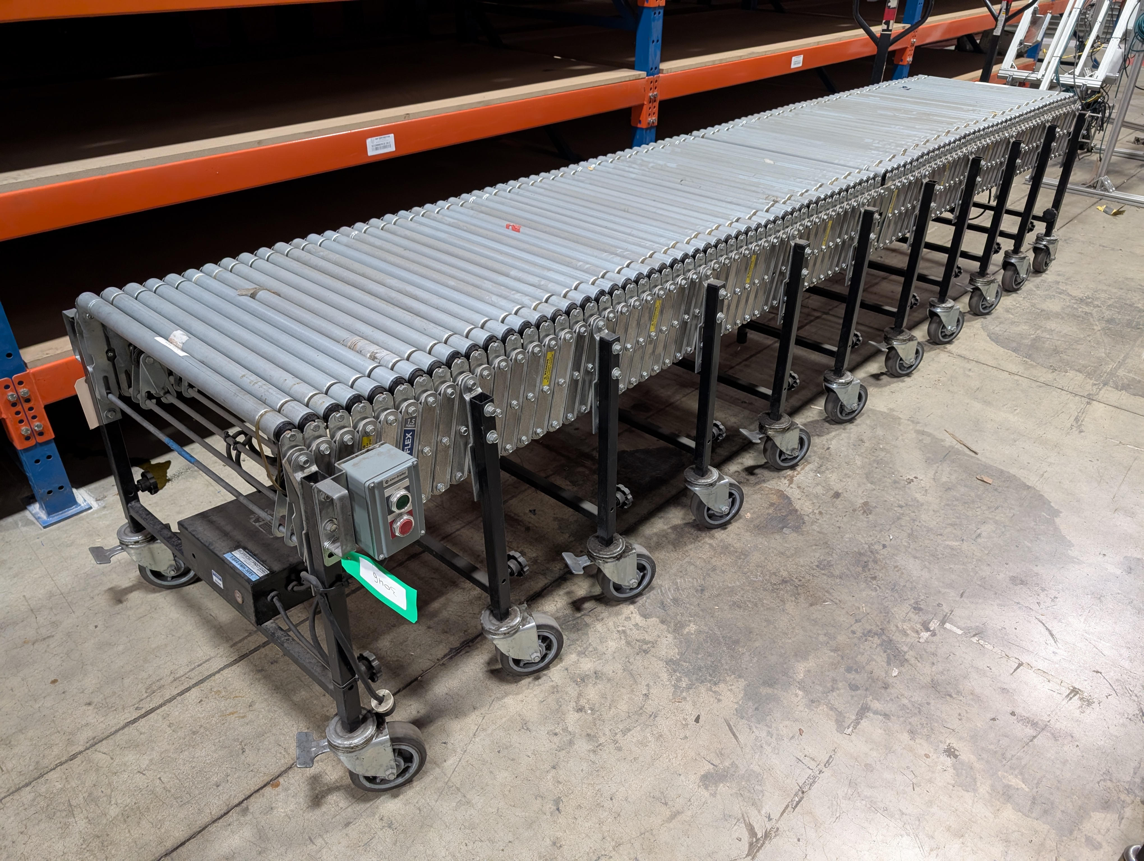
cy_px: 430
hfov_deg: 71.5
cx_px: 572
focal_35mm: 24
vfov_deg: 56.9
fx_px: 794
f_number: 1.68
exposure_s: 1/24
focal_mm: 6.9
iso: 437
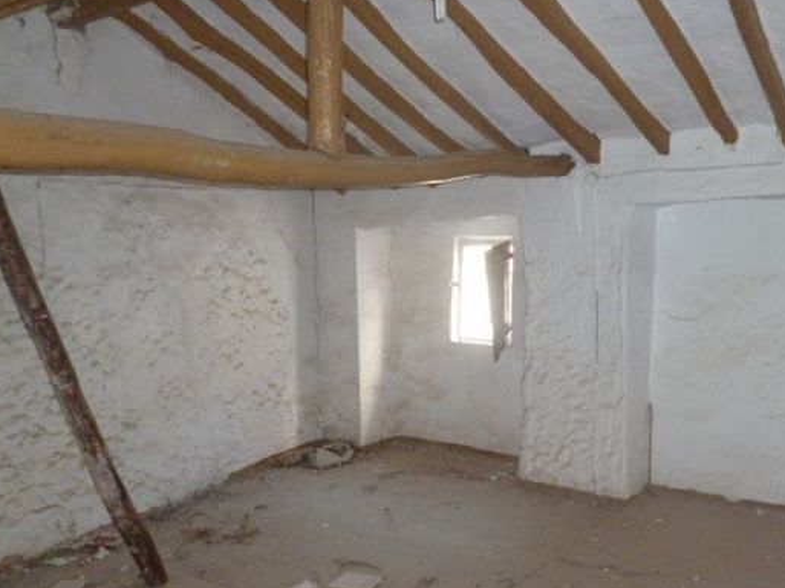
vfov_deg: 42.9
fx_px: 748
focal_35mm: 33
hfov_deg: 54.6
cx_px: 501
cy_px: 311
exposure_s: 1/60
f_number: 2.5
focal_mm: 4.3
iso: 500
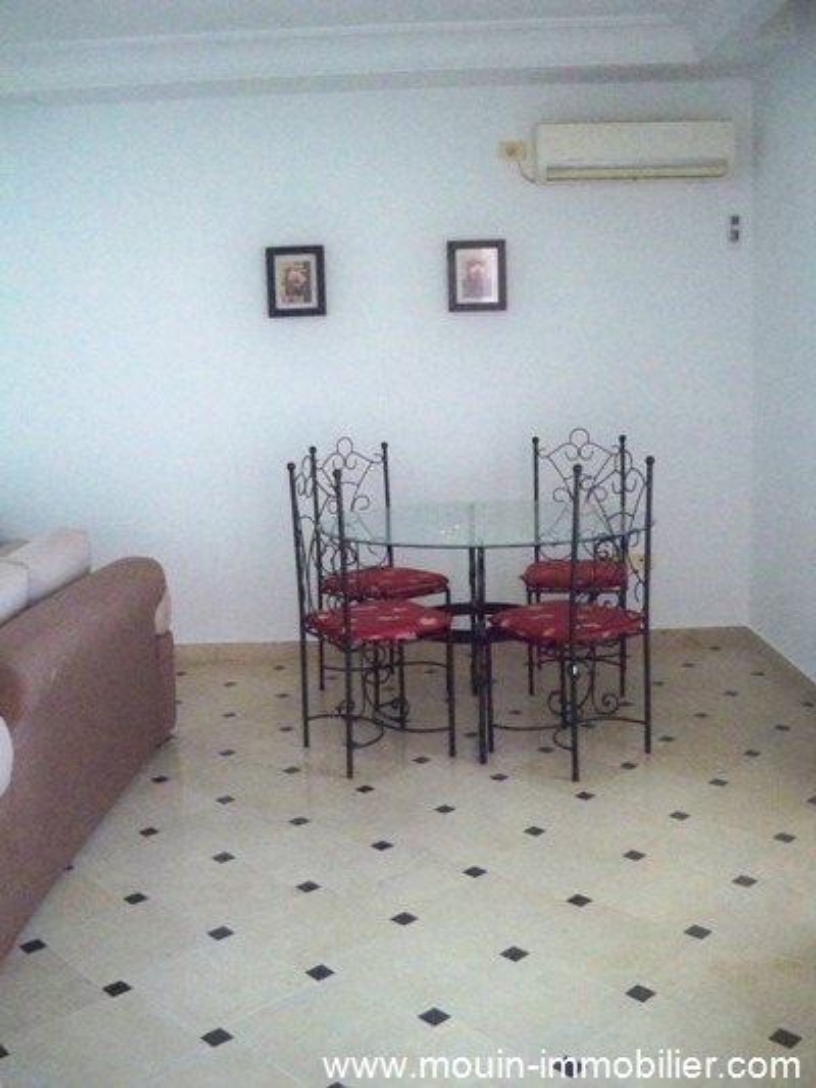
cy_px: 544
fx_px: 1100
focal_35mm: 35
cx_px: 408
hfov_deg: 40.7
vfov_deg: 52.6
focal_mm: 6.3
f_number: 3.1
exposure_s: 1/60
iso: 1600
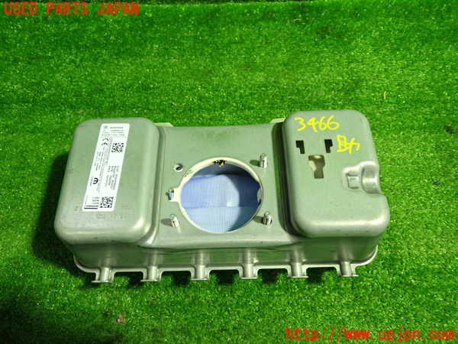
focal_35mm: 30
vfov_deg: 46.8
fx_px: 397
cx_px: 229
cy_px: 172
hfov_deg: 60.0
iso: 250
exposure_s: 1/30
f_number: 2.3
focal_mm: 5.4
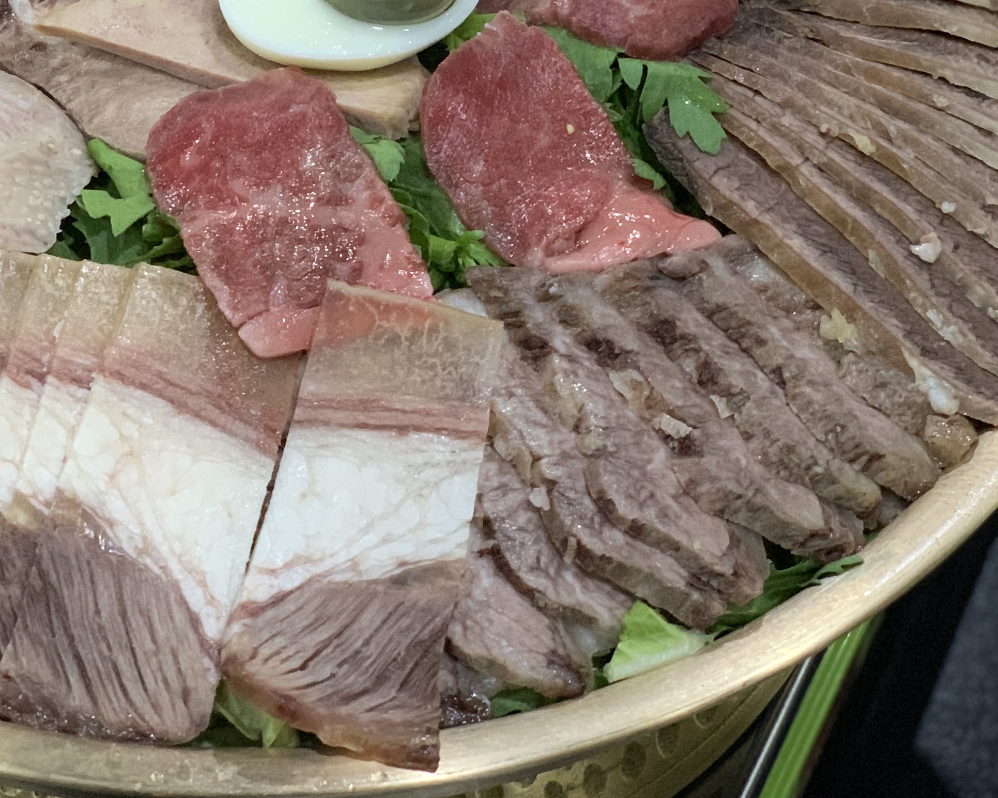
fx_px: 3131
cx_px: 288
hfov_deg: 18.0
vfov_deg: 14.1
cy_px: -133
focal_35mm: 106
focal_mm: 6
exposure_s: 1/60
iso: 160
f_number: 2.4
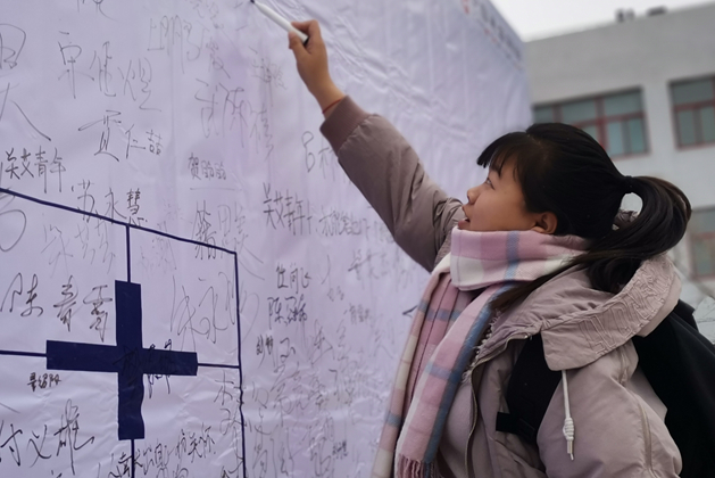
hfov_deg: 36.2
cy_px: 220
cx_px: 360
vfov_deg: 24.6
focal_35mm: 55
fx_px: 1093
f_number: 2.4
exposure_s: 1/398
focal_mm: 4.75
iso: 50
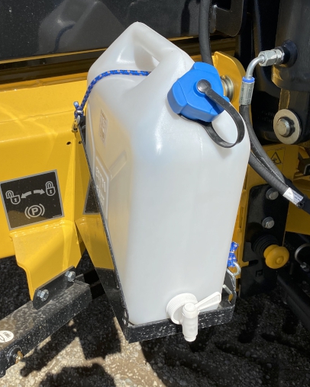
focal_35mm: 40
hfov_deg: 36.9
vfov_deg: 45.8
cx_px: 102
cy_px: 194
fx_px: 459
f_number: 1.8
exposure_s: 1/4274
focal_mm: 4.25
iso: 32
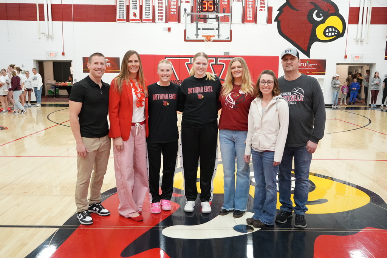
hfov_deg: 57.2
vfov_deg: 40.0
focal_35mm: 33
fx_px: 355
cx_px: 194
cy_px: 129
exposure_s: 1/320
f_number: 4
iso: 4000
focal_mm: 22
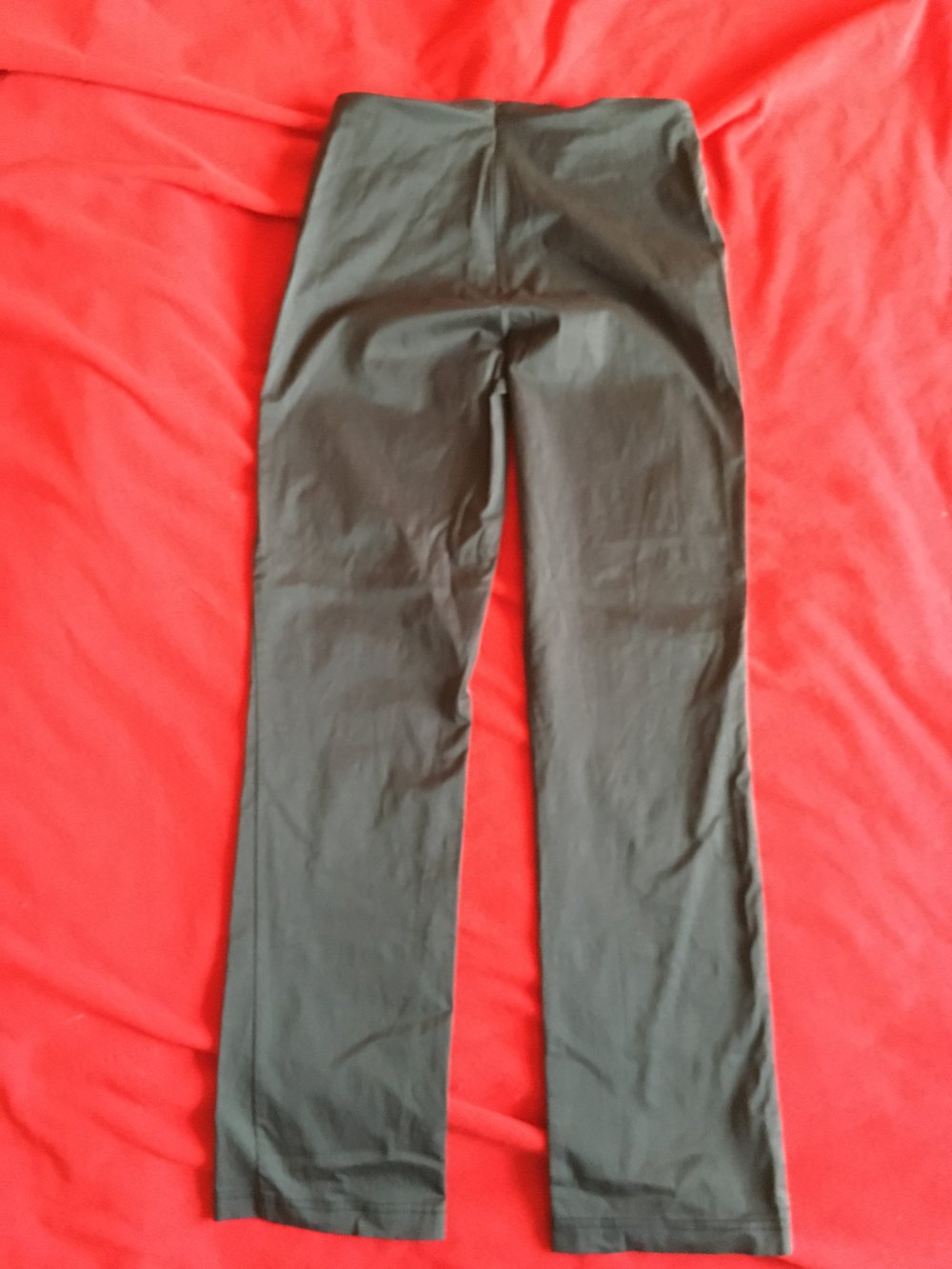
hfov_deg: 48.2
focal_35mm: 29
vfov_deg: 61.7
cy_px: 634
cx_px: 476
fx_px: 1063
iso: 250
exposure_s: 1/17
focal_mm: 4.15
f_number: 2.2
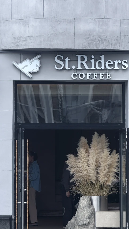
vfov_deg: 11.8
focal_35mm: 183
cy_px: 110
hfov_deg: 6.6
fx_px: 1113
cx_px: 58
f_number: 2.8
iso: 50
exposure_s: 1/611
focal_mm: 15.66
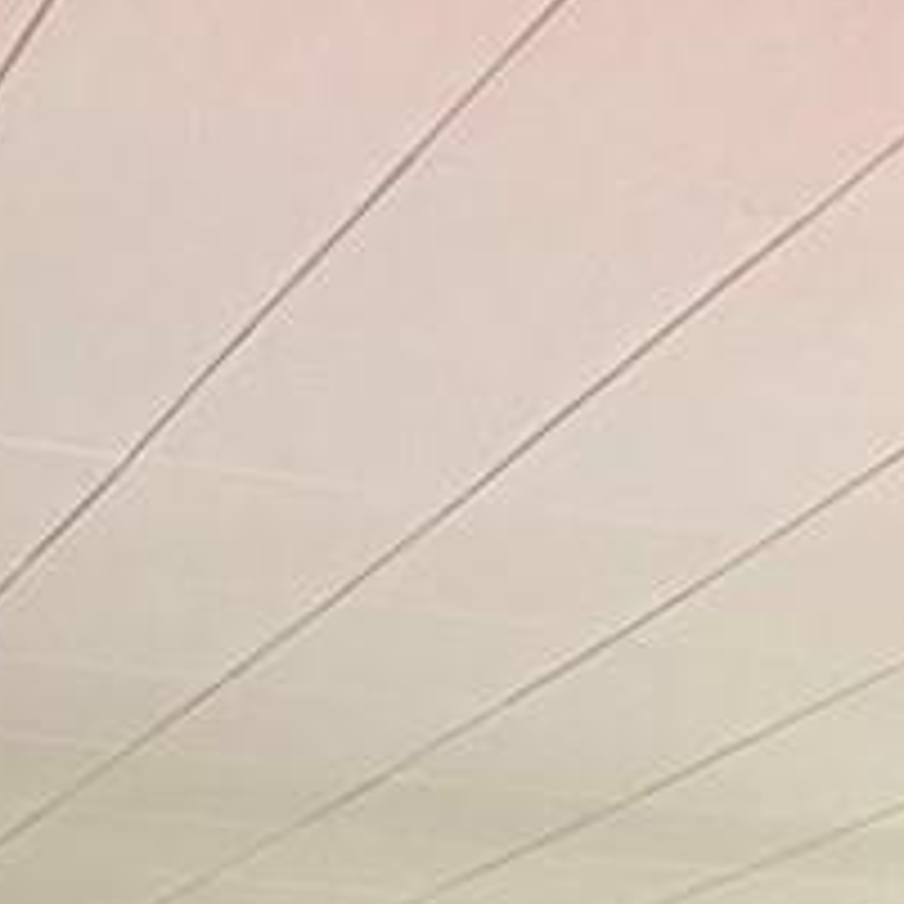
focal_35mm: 126
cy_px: 1691
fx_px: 3723
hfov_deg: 13.8
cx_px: 148
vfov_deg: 12.5
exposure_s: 1/121
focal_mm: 2.22
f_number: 2.2
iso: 125
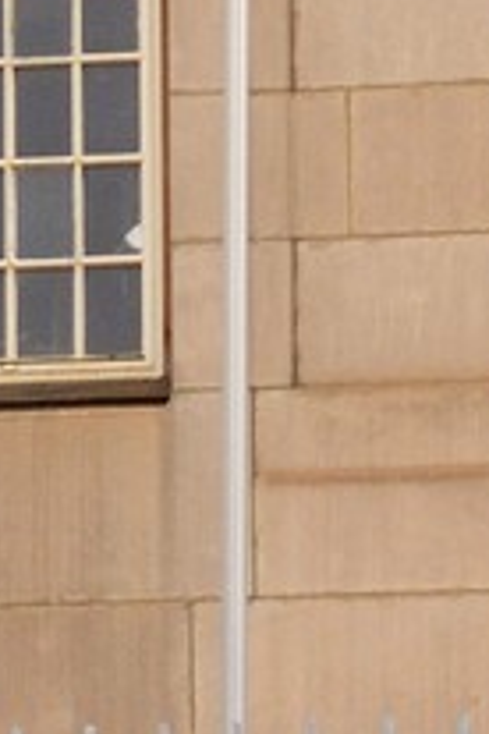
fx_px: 11002
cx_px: -1368
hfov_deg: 2.5
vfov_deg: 3.8
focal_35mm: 540
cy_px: 638
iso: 800
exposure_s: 1/250
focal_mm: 70
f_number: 13
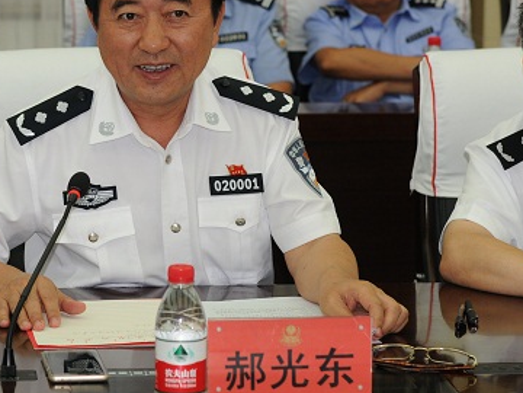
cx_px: 135
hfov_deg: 11.7
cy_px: 116
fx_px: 2538
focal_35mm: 168
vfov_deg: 8.8
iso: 500
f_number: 5
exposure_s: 1/250
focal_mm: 70
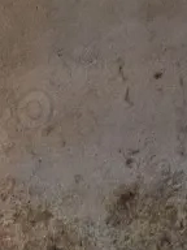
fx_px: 1152
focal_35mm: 160
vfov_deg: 10.7
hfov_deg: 8.1
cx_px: -338
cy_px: 583
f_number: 1.8
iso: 320
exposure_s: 1/25
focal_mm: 5.54
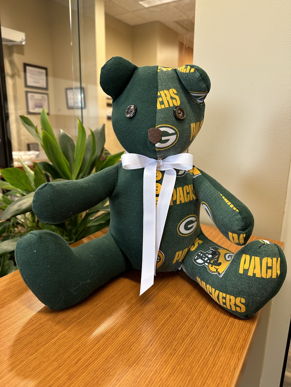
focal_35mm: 24
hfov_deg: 56.8
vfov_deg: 71.6
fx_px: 269
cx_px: 146
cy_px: 194
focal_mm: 6.86
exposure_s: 1/60
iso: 160
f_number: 1.78
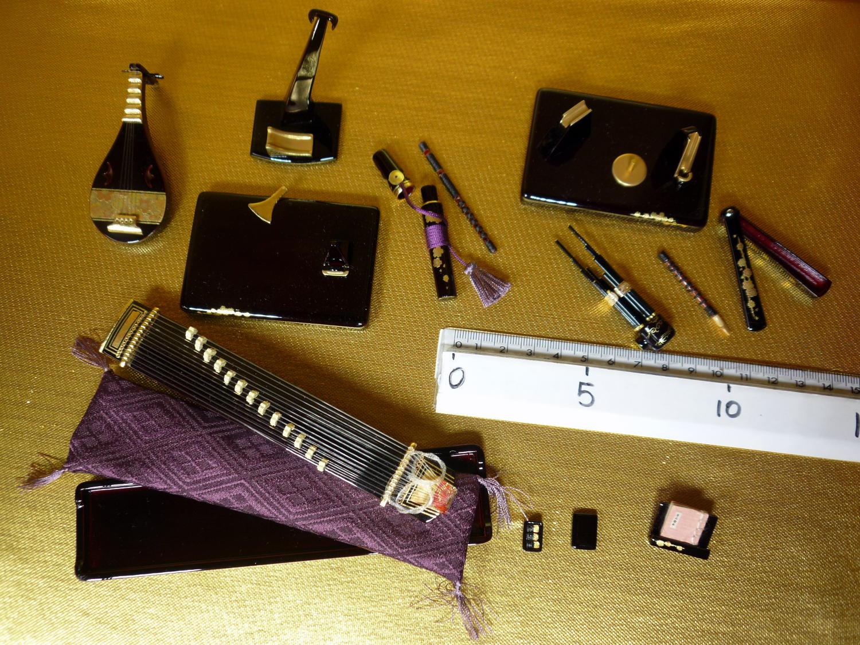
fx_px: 696
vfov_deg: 49.7
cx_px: 430
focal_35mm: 28
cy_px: 322
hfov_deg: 63.4
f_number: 2.8
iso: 100
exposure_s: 1/50
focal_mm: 6
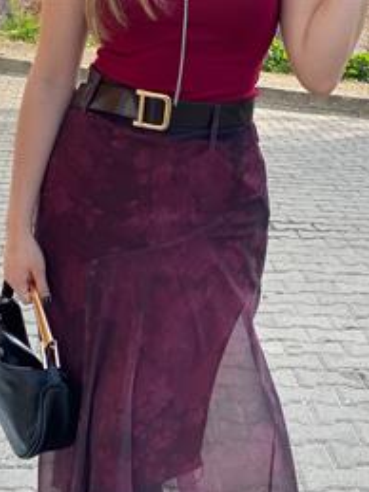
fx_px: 1181
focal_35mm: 83
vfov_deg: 23.2
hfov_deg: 17.8
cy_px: 390
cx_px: 167
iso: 20
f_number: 2
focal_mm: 6
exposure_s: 1/266
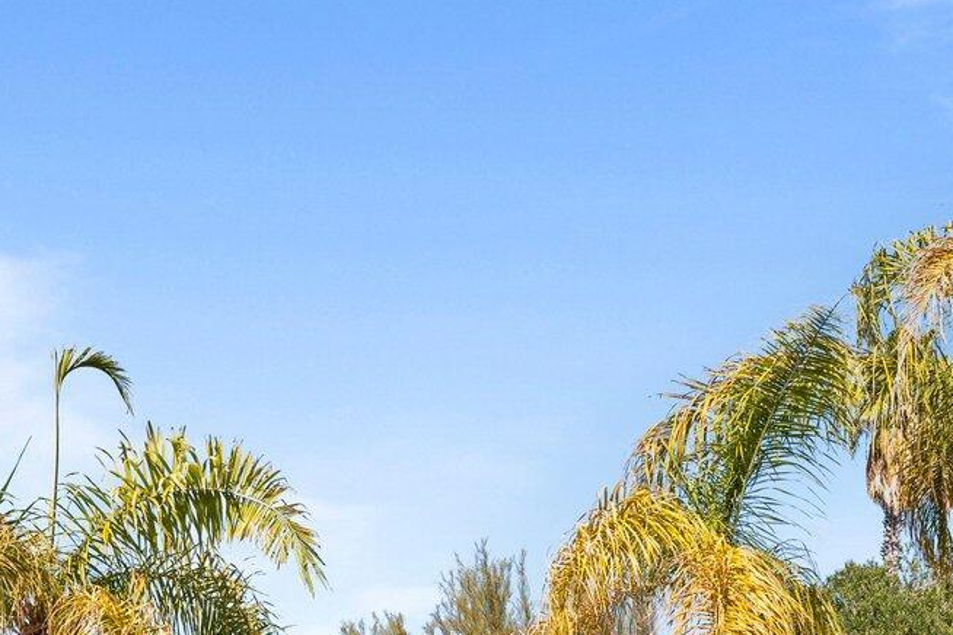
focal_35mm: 50
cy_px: 857
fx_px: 1310
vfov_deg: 23.6
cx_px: 340
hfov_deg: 39.6
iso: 500
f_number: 8
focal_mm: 15.8
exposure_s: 1/1600
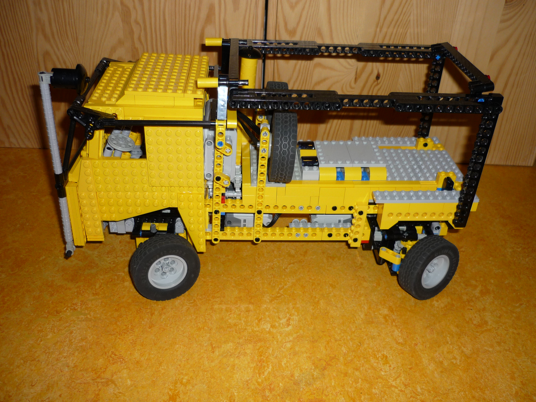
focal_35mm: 33
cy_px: 201
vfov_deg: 42.9
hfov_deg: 55.4
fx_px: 511
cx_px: 268
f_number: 2.8
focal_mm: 5.5
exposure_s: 1/30
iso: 100
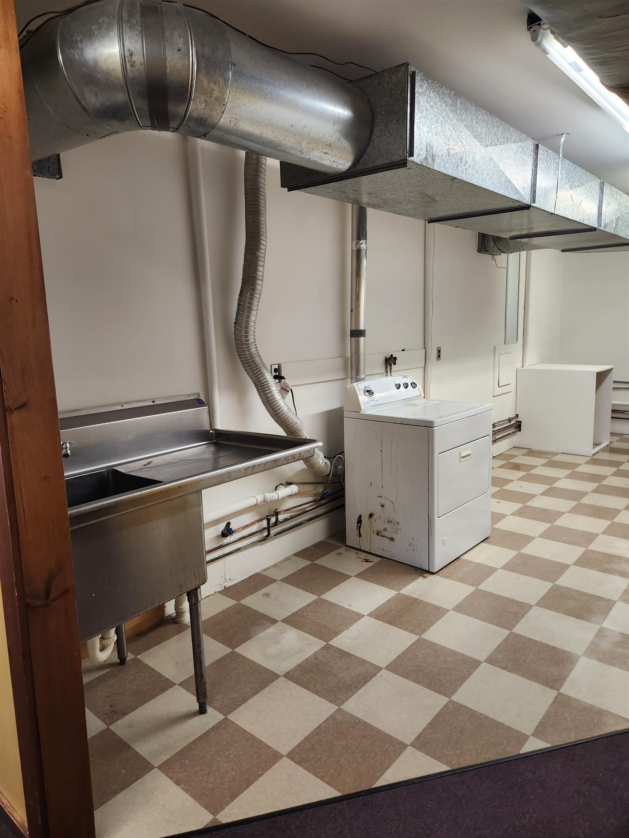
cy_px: 419
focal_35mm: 23
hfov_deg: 58.9
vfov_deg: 73.9
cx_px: 314
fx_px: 557
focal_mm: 5.4
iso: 100
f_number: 1.8
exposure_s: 1/120
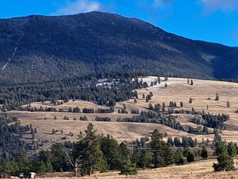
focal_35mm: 73
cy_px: 52
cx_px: 353
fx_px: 502
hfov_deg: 22.2
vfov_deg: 20.1
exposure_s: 1/833
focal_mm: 5.23
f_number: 1.8
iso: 50
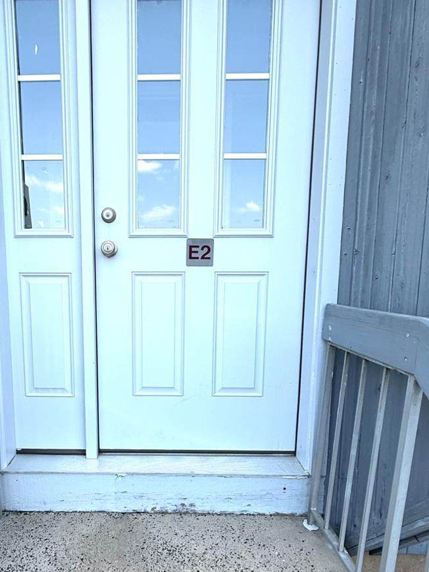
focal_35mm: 24
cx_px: 155
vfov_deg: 70.8
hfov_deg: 56.0
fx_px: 397
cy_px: 346
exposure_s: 1/549
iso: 50
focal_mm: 2.22
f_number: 2.2
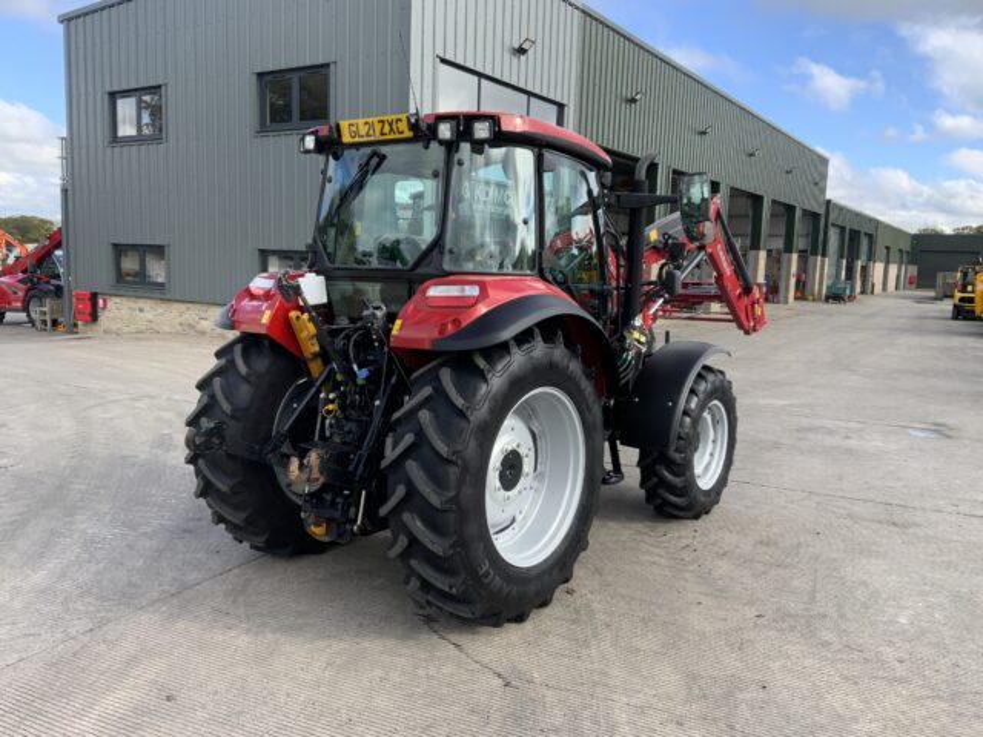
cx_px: 492
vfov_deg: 48.2
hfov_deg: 61.7
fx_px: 824
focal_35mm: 29
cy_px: 368
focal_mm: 3
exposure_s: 1/534
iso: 16
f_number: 1.8
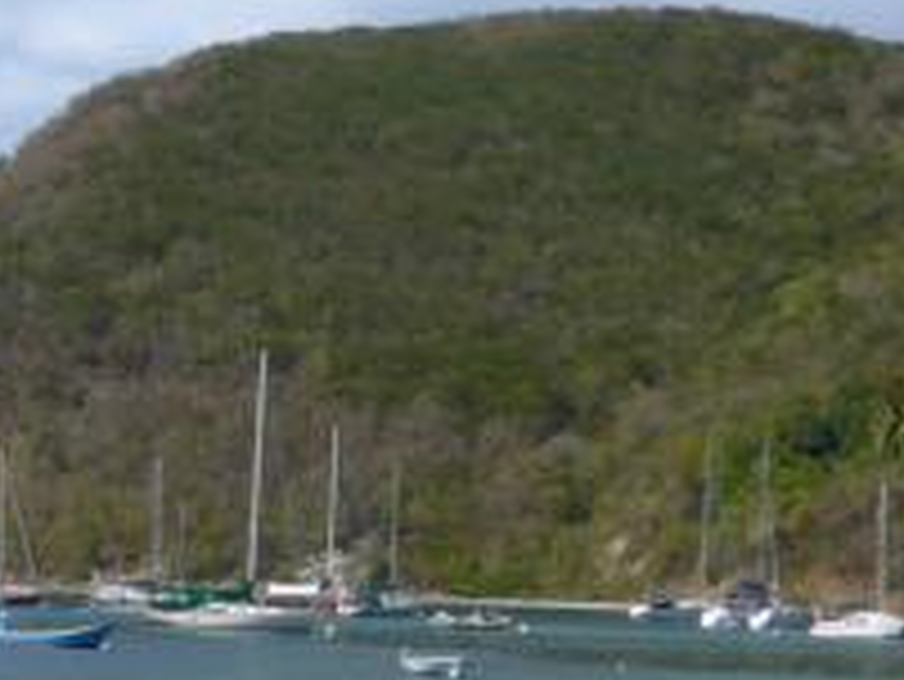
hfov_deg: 20.2
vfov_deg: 16.0
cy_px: 797
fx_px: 2326
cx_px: -270
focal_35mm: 89
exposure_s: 1/2000
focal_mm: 6
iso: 80
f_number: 2.8
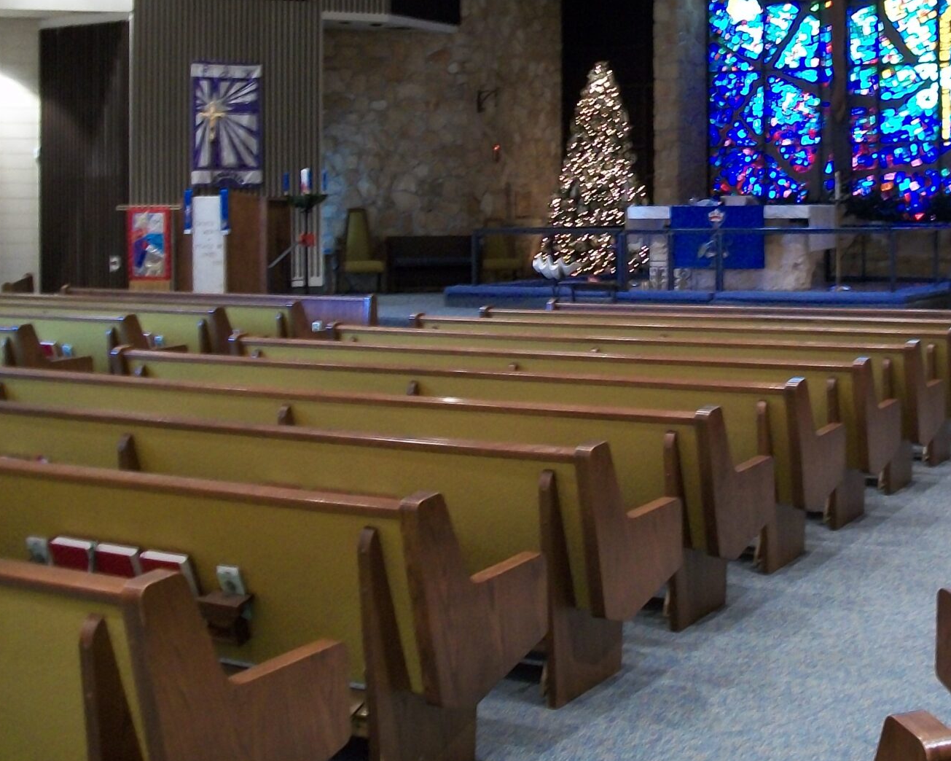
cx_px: 741
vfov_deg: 30.6
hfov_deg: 36.9
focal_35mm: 49
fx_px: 1379
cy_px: 243
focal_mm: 5.7
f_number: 2.9
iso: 220
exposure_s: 1/8
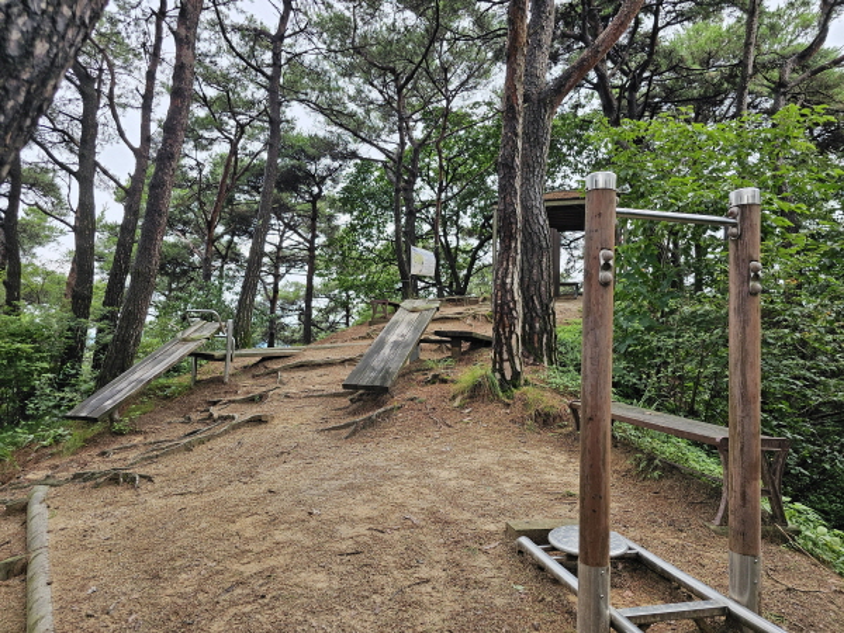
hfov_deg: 73.9
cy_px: 316
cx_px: 422
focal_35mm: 23
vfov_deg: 58.9
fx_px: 561
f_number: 1.7
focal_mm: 6.3
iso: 64
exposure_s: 1/180
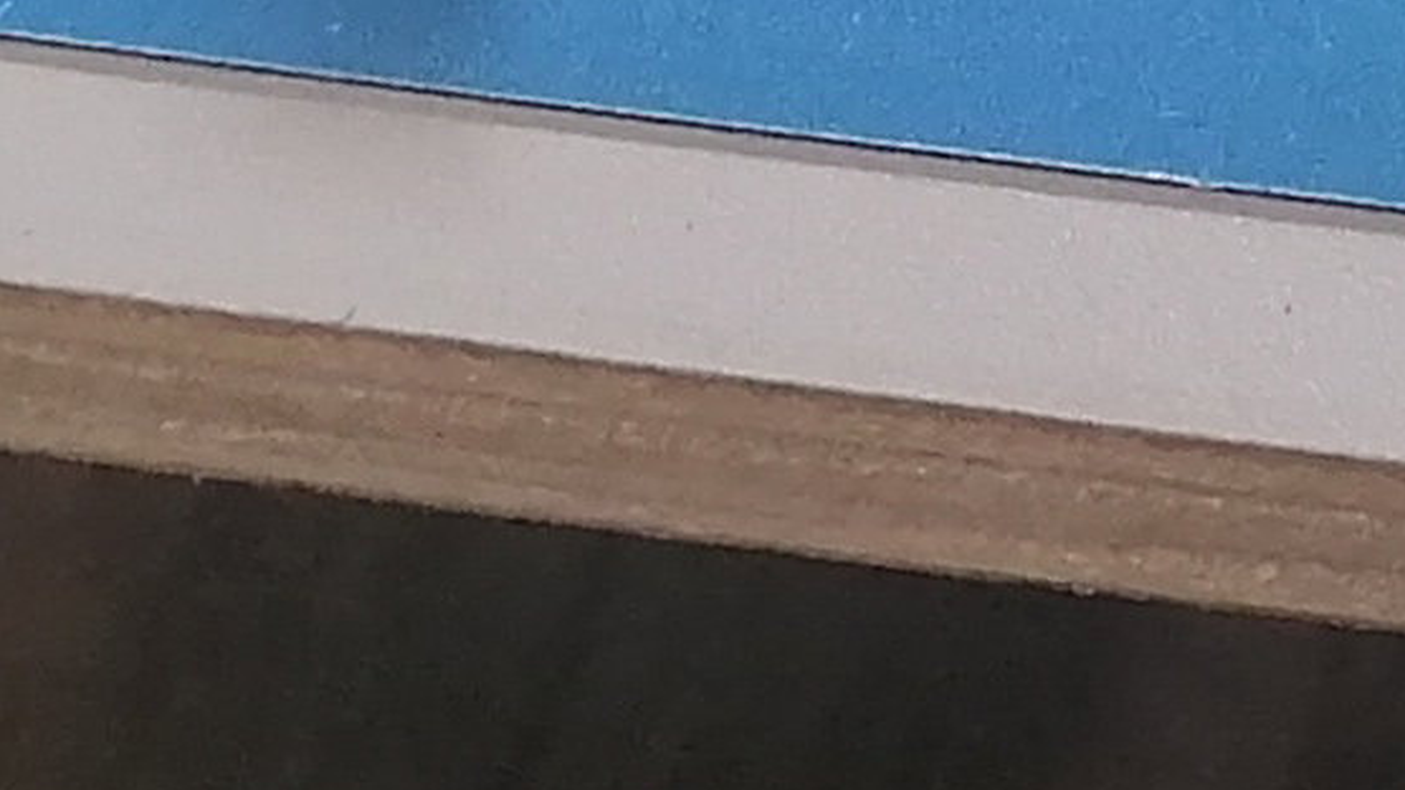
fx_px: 7897
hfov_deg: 8.9
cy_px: -2509
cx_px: 3640
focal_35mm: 212
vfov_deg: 5.0
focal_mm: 4.75
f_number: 1.8
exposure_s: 1/50
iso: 125
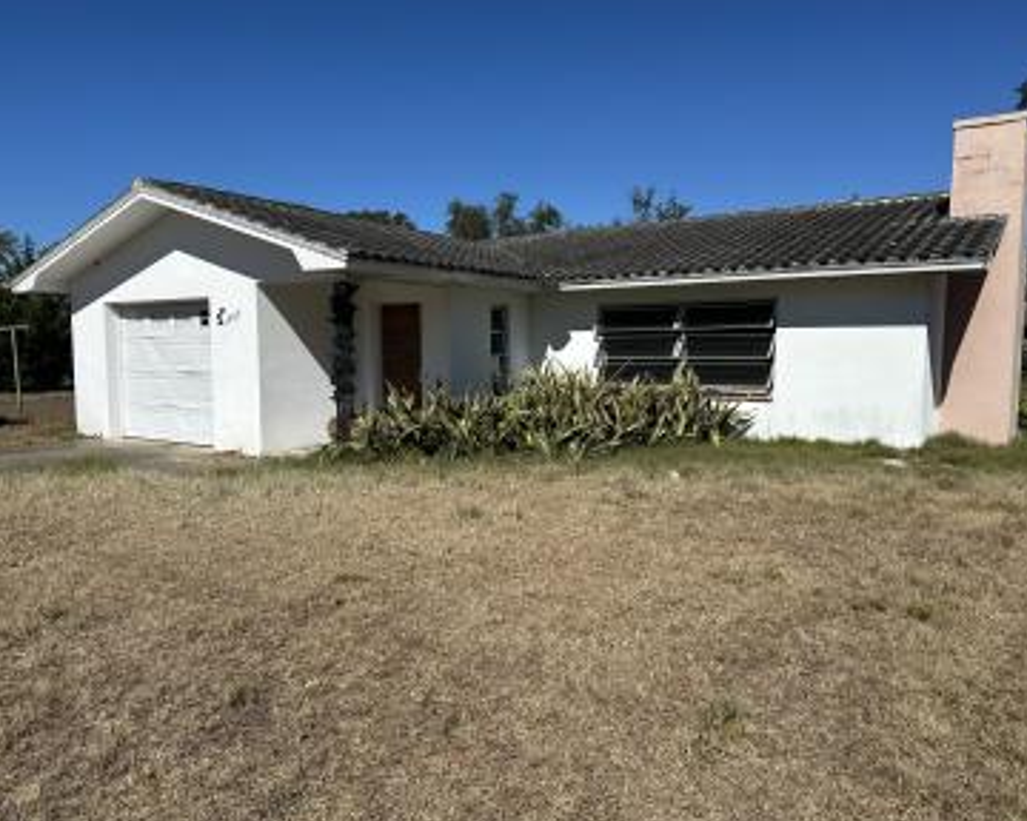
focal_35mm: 26
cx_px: 519
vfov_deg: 54.9
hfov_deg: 66.0
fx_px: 790
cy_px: 419
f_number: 1.78
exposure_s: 1/8929
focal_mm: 6.86
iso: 80
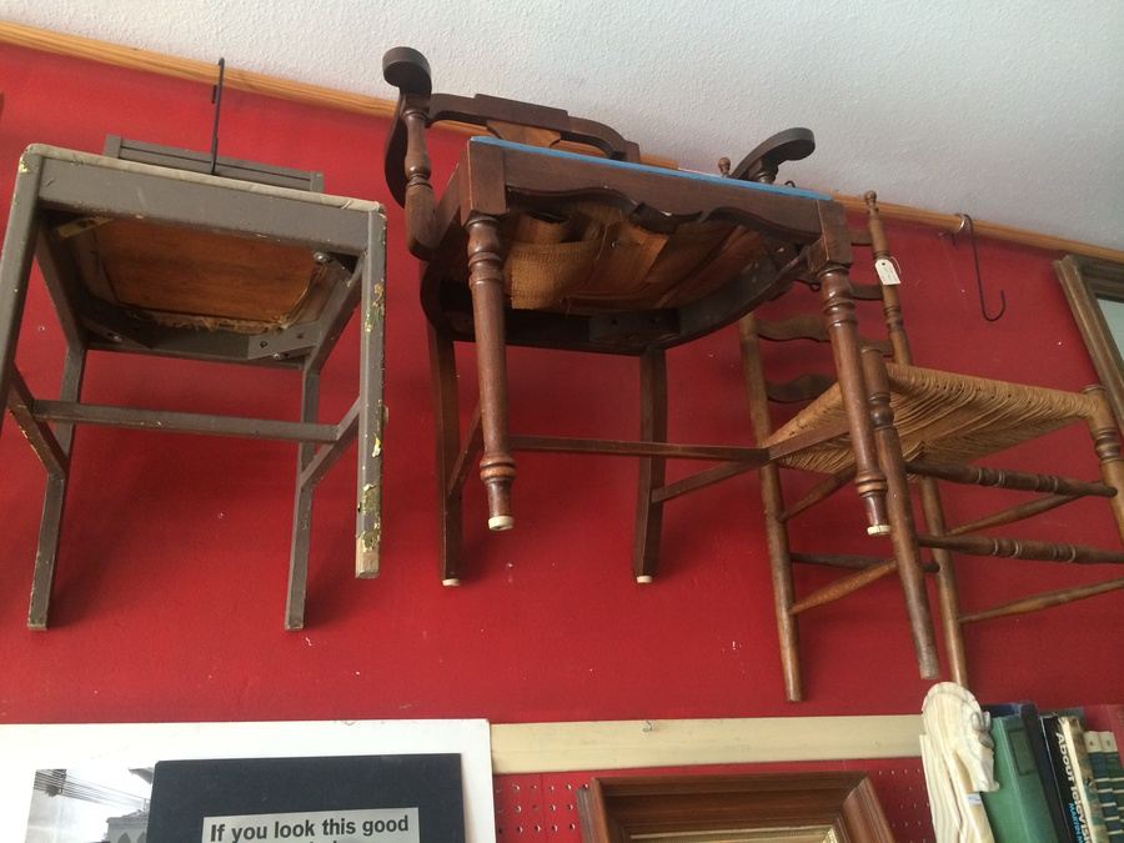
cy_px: 422
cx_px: 562
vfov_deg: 46.8
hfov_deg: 60.0
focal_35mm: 30
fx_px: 974
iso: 160
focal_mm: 4.12
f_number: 2.2
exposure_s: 1/30
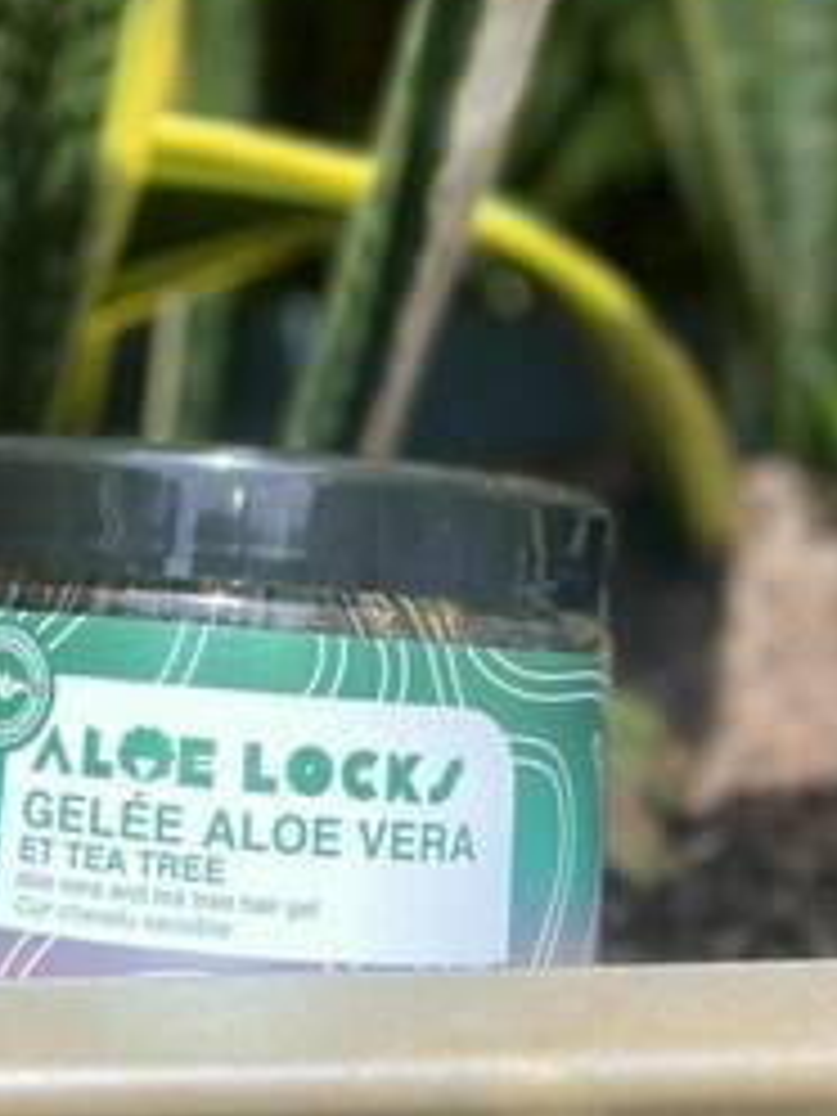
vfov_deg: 30.2
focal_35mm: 63
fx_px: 2031
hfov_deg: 22.9
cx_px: 130
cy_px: 274
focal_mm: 5.7
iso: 50
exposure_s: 1/797
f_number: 1.5
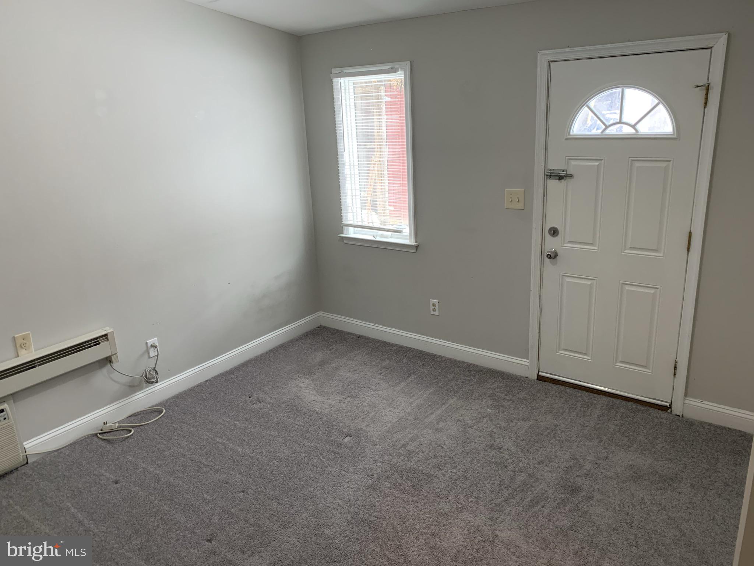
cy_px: 283
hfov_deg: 67.3
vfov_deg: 53.1
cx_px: 377
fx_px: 566
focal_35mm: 26
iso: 250
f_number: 1.8
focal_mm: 4.25
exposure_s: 1/60
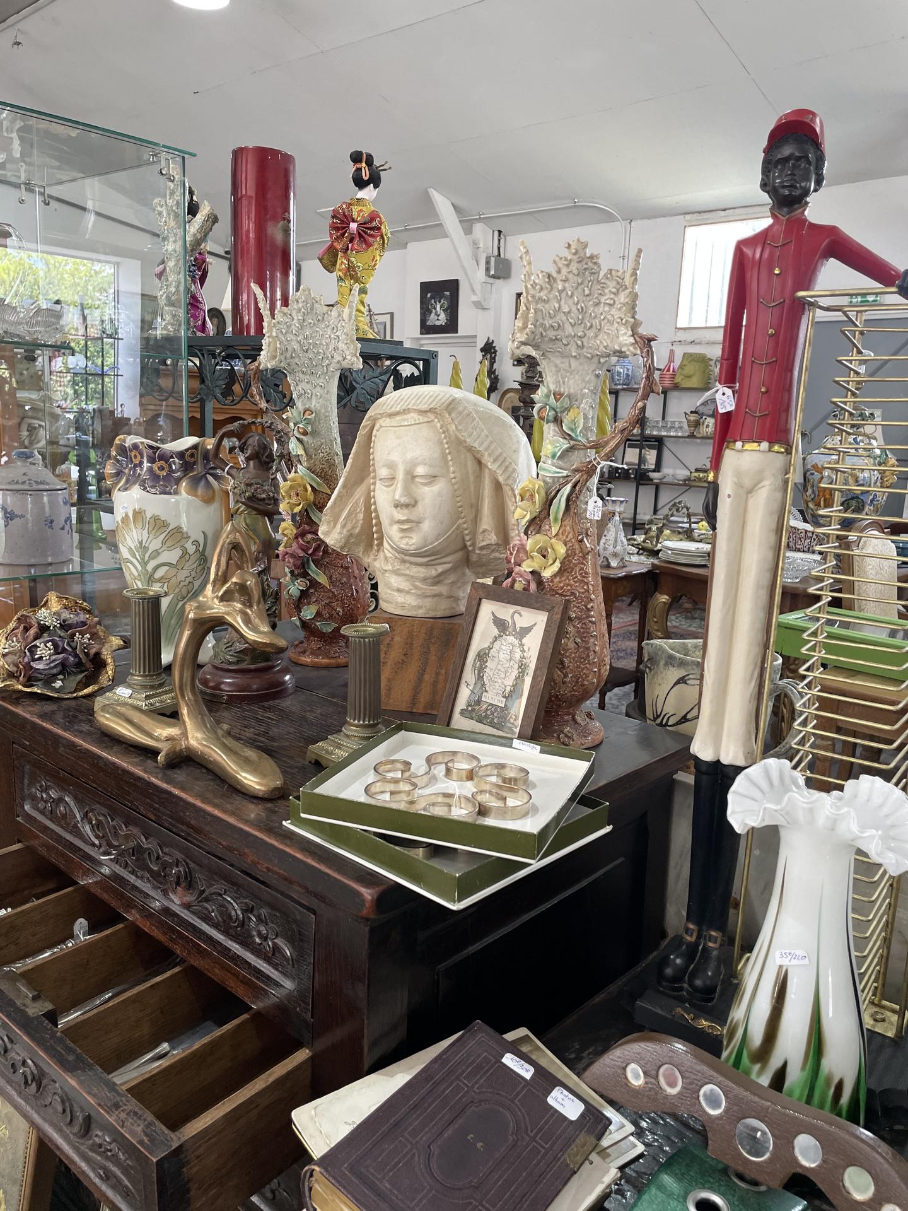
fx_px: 909
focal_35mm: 26
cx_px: 454
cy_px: 606
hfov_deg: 53.1
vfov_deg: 67.3
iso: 125
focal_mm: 4.2
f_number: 1.6
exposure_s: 1/121
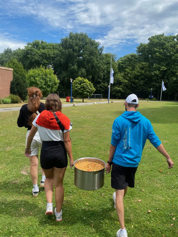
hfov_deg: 53.1
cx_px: 89
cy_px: 118
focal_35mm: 26
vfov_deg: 67.3
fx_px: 178
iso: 32
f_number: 1.8
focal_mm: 4.25
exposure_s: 1/1754
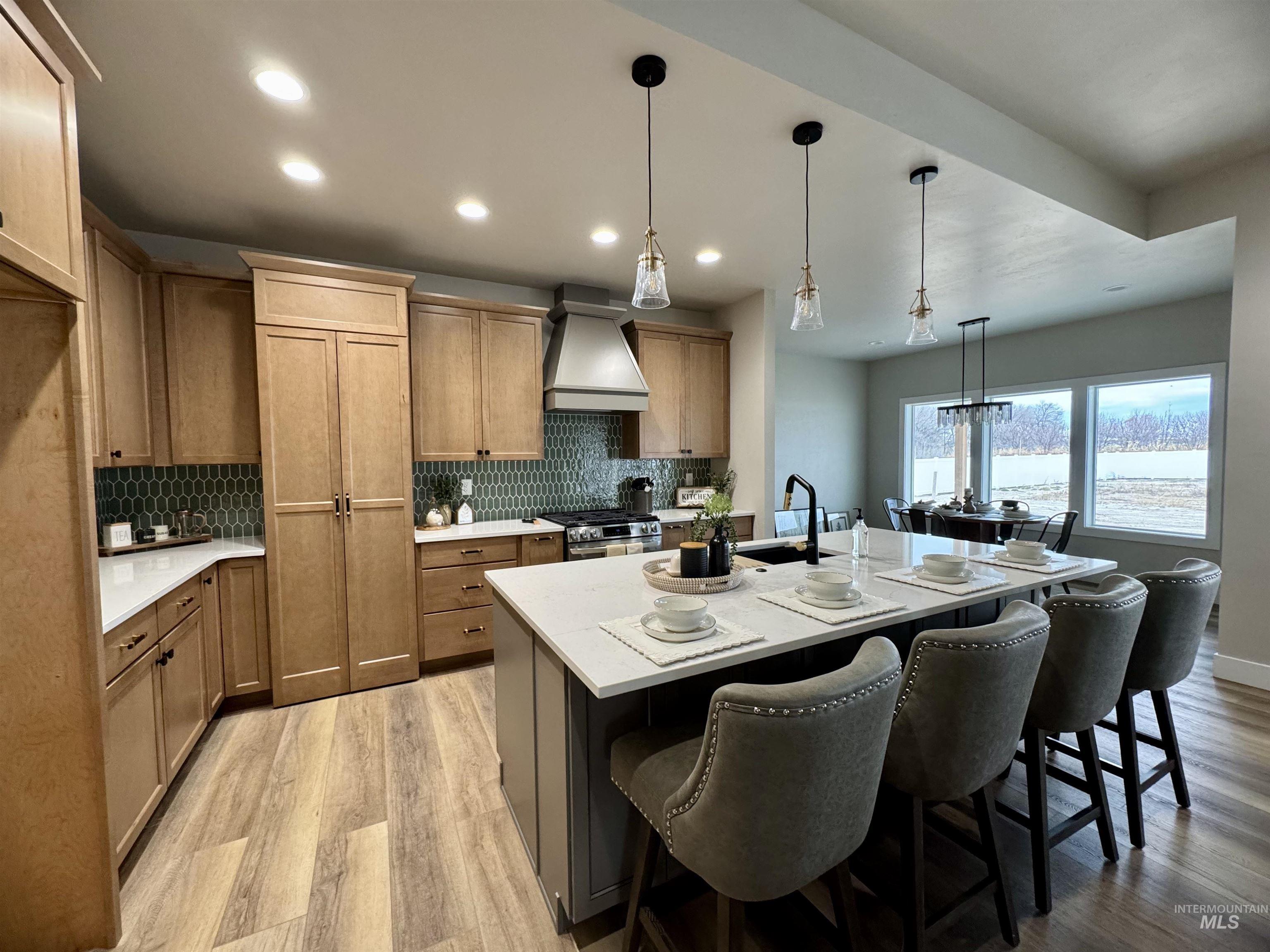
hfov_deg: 102.1
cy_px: 476
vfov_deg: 85.7
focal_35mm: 14
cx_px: 635
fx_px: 514
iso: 250
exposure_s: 1/120
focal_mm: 2.22
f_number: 2.2
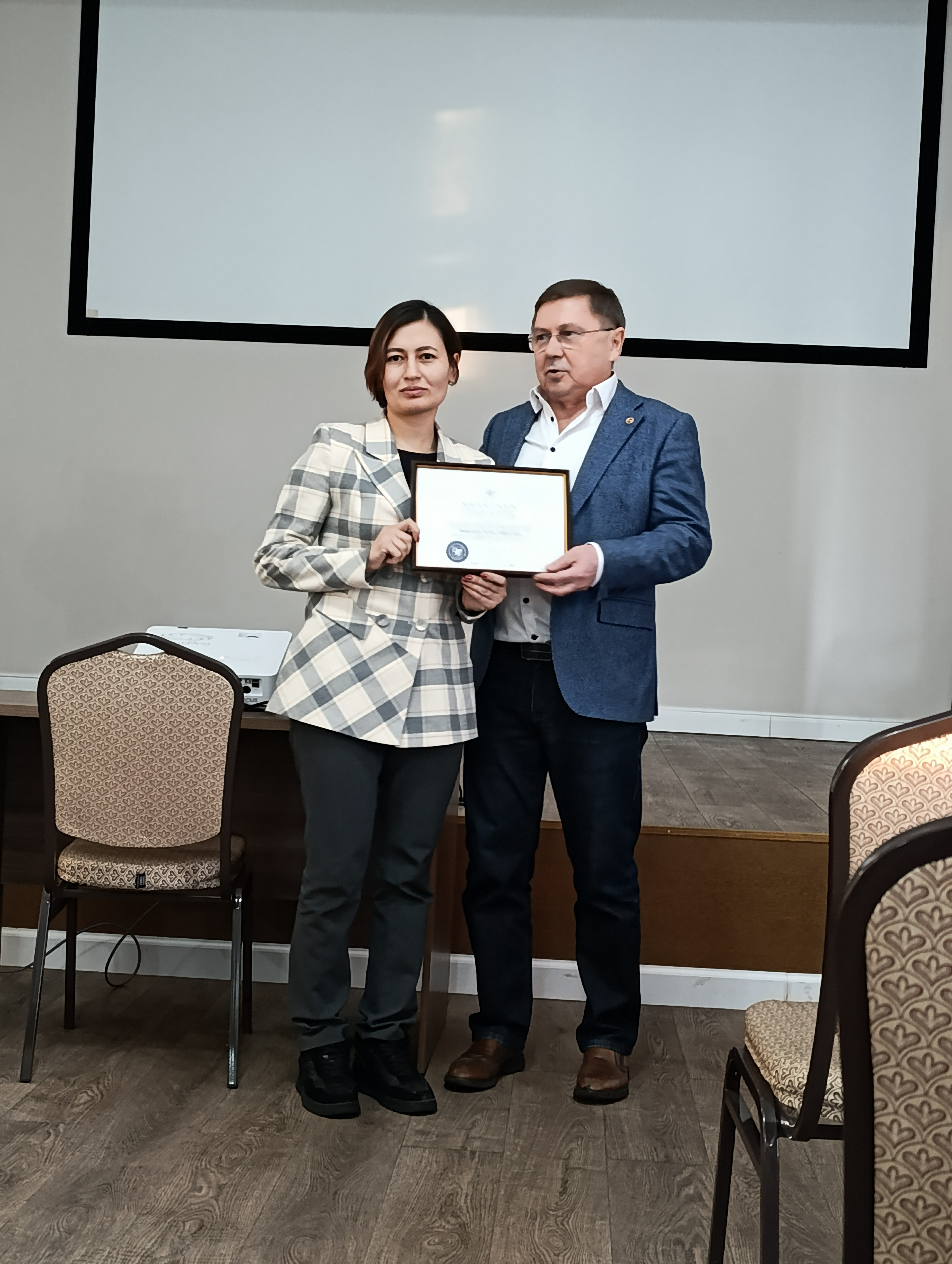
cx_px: 476
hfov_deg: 31.6
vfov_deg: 41.2
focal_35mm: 46
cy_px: 632
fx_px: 1683
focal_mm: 6.14
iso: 1250
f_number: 1.6
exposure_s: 1/33.3
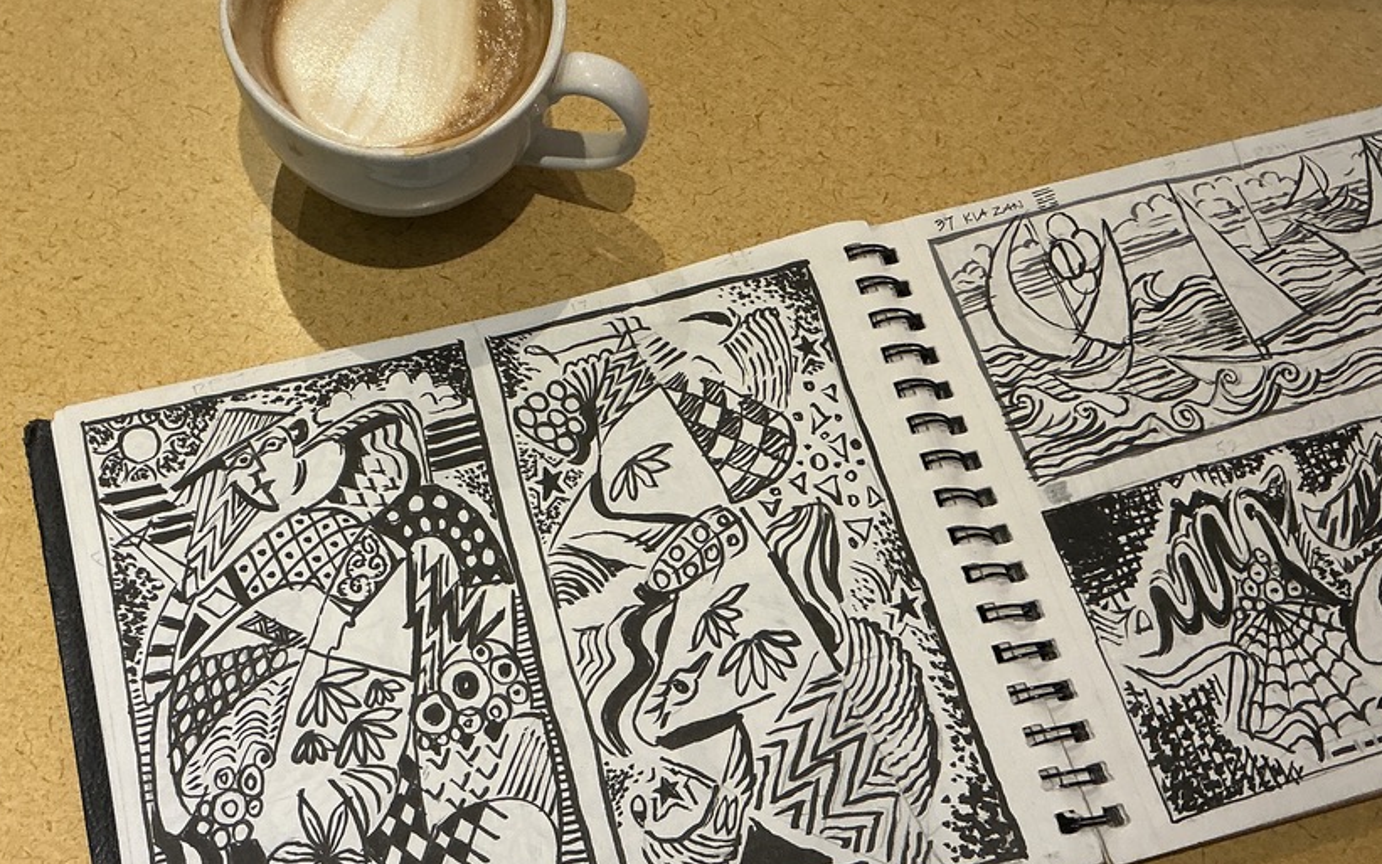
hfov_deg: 52.6
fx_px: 1393
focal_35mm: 37
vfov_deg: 34.4
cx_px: 594
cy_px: 504
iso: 160
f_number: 1.8
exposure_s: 1/60
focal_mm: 3
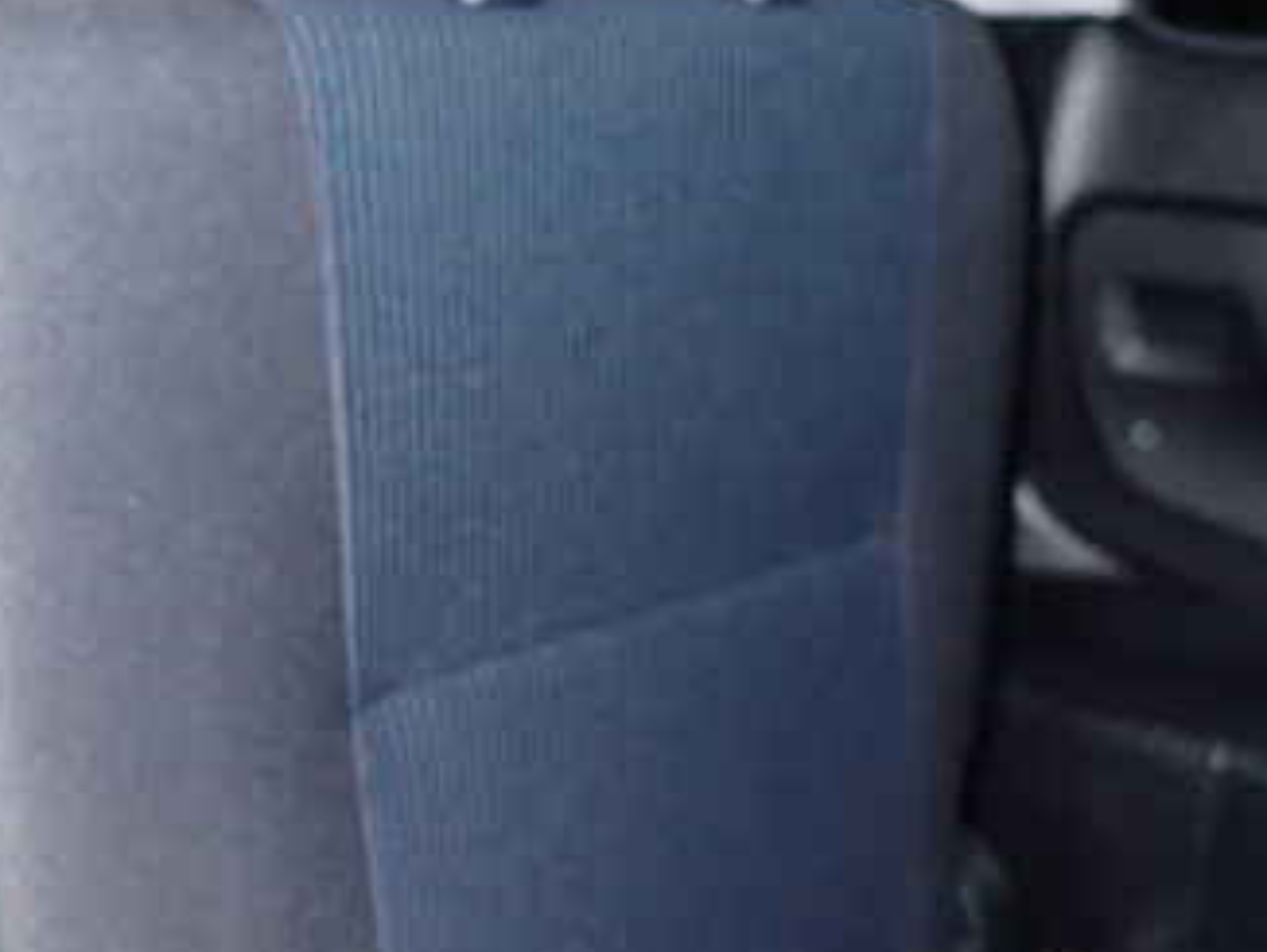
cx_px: 517
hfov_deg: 41.1
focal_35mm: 46
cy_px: 672
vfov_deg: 31.2
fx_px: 1685
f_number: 5.6
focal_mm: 4.5
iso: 800
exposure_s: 1/30
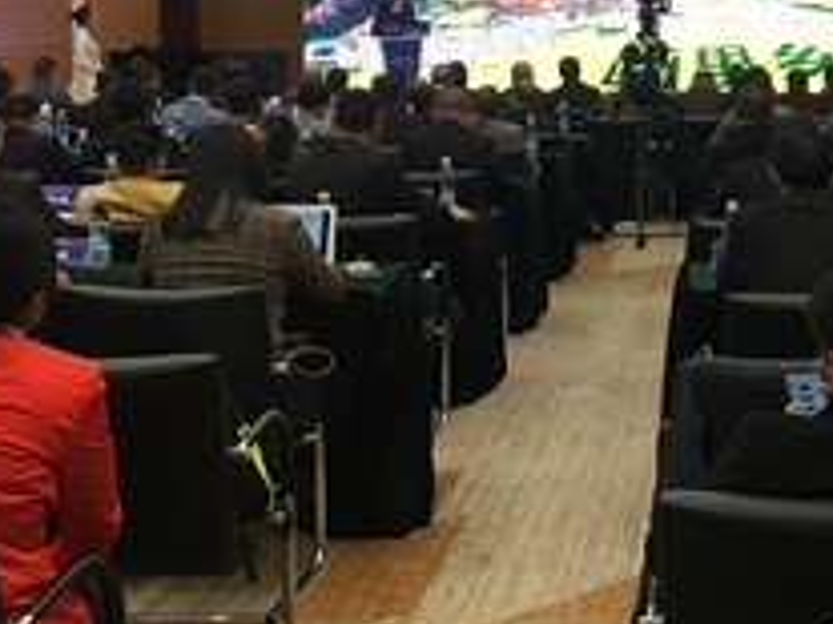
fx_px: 1684
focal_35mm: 70
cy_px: 171
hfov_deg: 26.8
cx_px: 757
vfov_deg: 20.9
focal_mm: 4.15
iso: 50
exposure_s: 1/33
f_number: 2.2
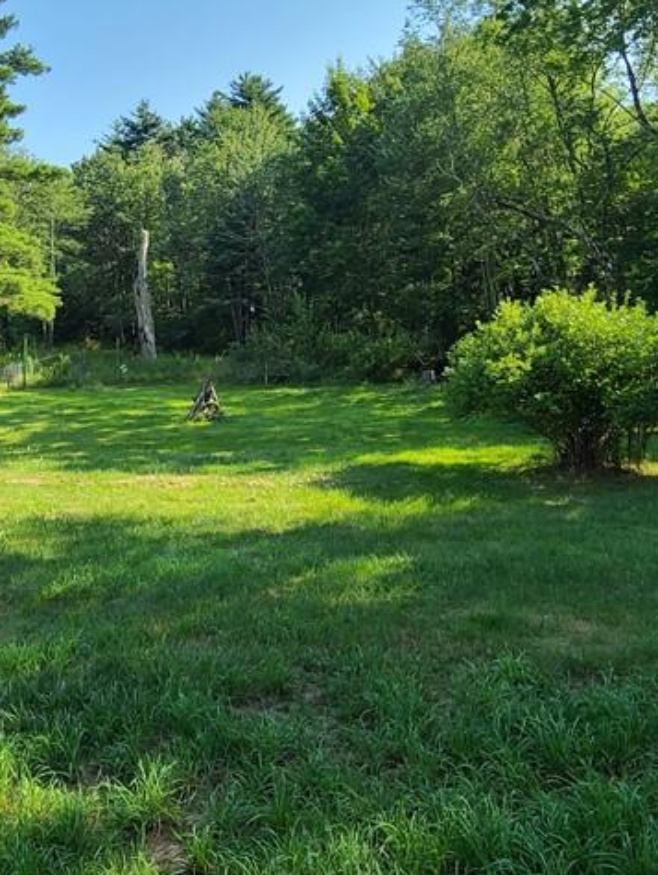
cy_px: 379
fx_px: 709
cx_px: 275
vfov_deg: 63.2
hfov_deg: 49.6
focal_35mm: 28
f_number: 2.2
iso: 50
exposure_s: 1/648
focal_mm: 2.2
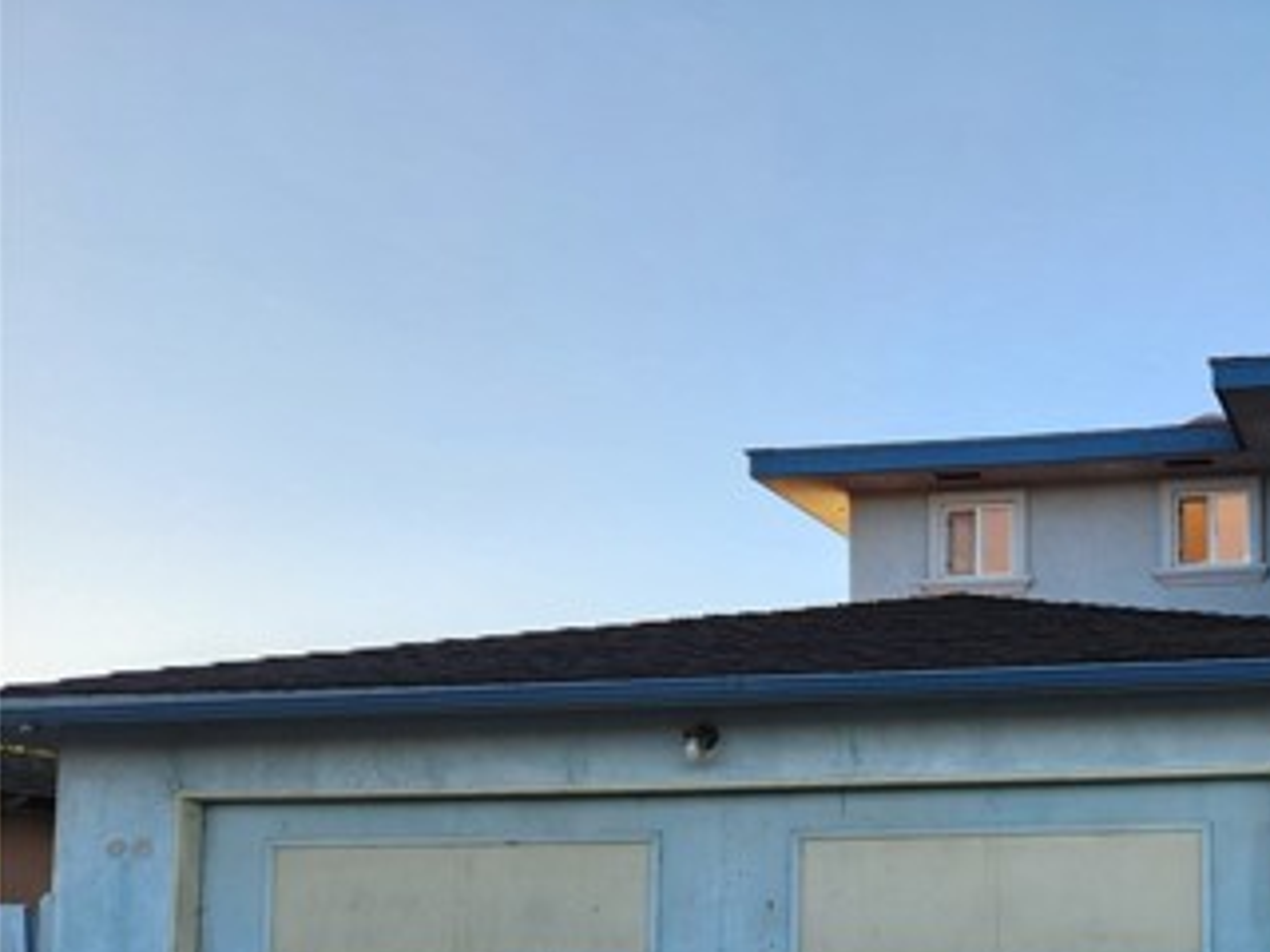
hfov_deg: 37.0
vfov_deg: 30.2
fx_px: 1688
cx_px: 1266
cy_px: 853
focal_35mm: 46
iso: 20
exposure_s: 1/427
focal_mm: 5.4
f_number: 1.8
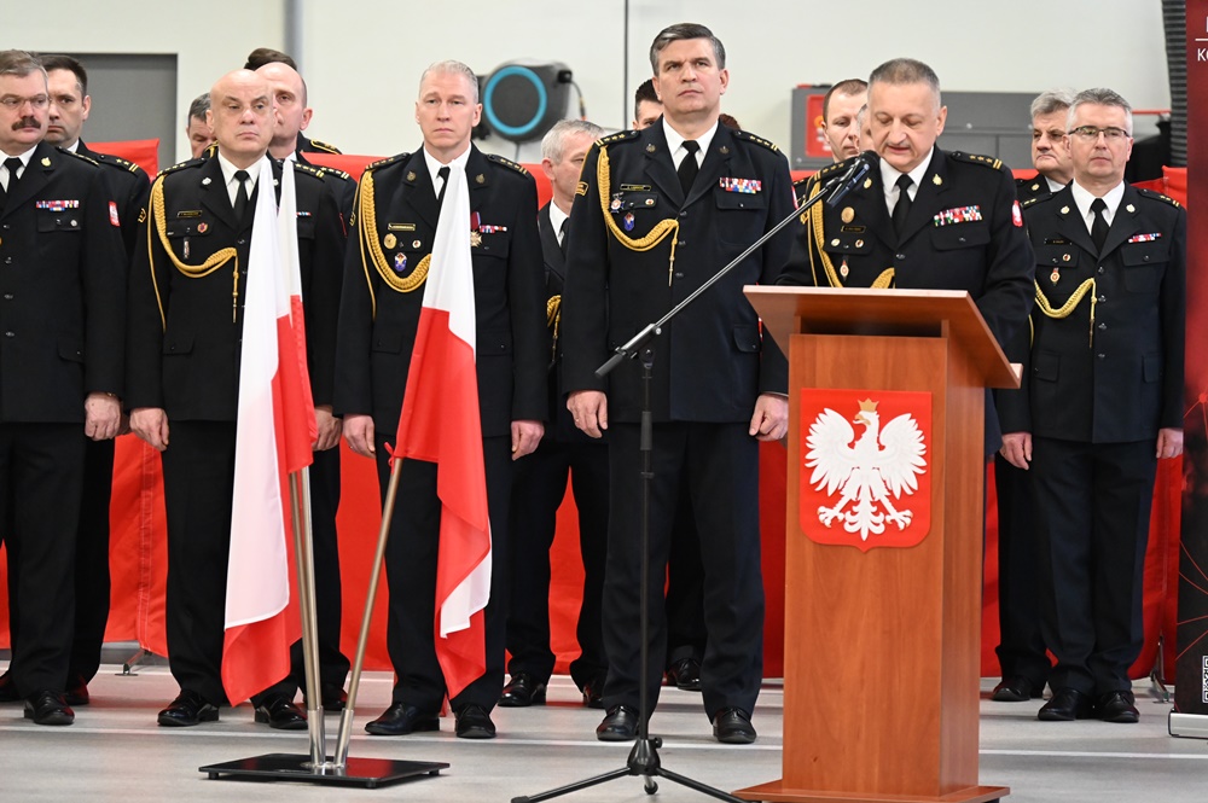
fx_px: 6705
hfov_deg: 10.3
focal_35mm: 200
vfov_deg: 6.9
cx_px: 604
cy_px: 402
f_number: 6.3
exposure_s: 1/125
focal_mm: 200
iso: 7200
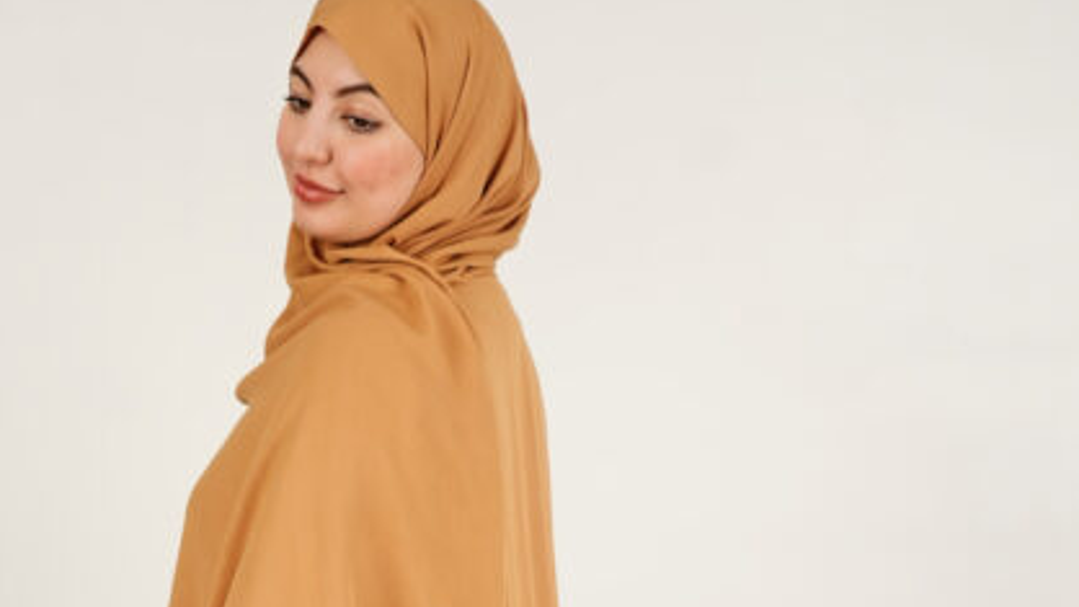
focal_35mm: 97
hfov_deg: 21.9
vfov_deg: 11.8
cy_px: 951
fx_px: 2775
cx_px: 318
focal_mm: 43
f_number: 4
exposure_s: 1/125
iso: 320
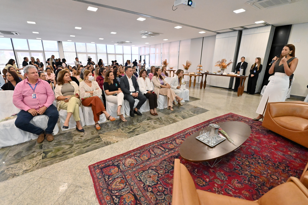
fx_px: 128
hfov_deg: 100.4
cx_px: 154
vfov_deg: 77.2
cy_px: 102
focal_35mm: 15
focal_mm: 15
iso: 6400
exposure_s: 1/1250
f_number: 3.5
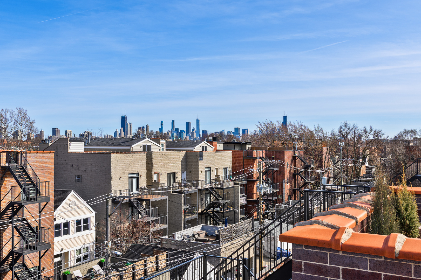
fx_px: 421
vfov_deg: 36.8
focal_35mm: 36
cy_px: 140
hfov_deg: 53.2
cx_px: 210
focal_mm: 24
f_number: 9
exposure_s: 1/320
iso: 100
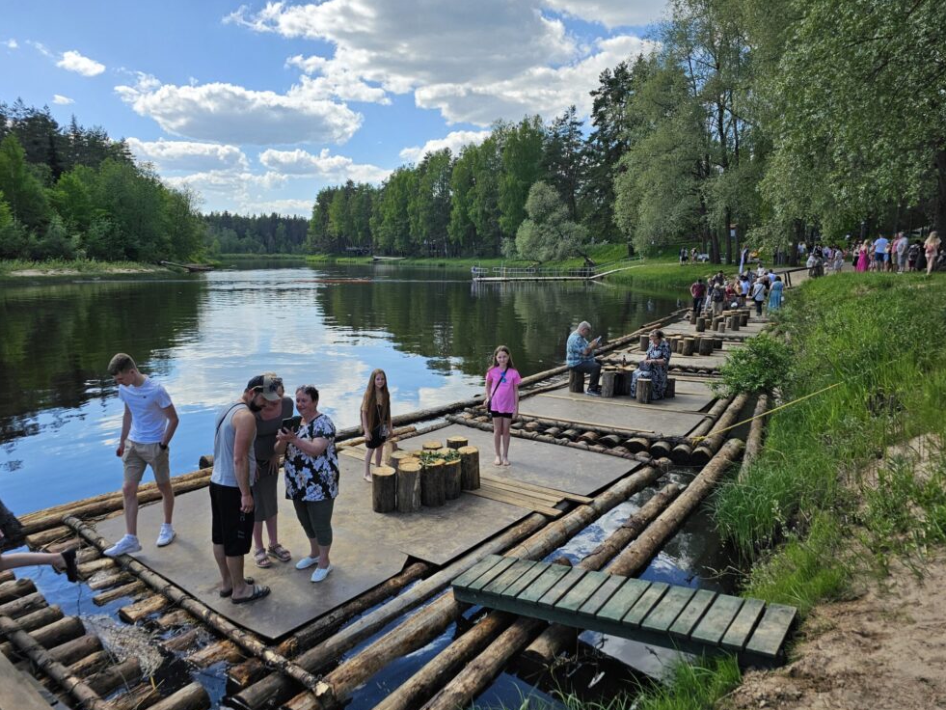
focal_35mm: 24
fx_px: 656
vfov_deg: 56.8
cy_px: 369
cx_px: 461
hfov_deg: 71.6
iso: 20
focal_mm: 6.3
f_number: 1.7
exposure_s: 1/1044
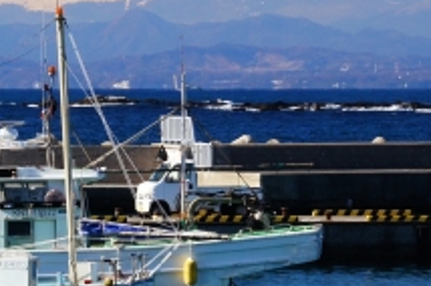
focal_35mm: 421
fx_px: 5031
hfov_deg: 4.9
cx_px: -117
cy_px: 98
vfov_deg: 3.3
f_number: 13
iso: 320
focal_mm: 75
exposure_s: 1/125
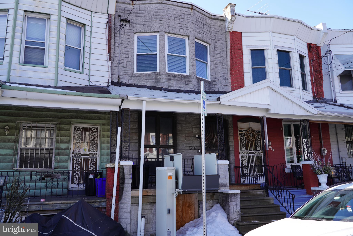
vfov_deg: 43.6
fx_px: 294
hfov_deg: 61.9
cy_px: 118
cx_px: 176
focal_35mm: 30
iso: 100
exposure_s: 1/100
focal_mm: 30
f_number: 7.1
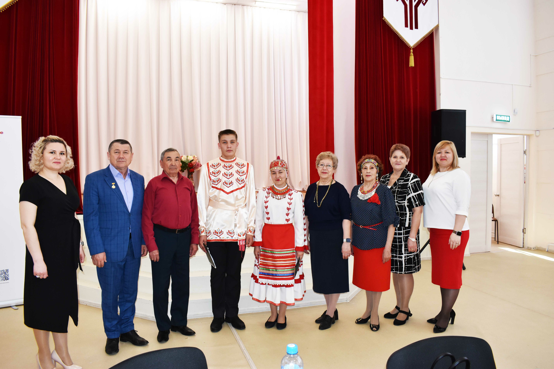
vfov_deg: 47.9
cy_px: 184
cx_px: 277
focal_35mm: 27
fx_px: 415
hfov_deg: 67.4
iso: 800
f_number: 5.6
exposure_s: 1/125
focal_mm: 18
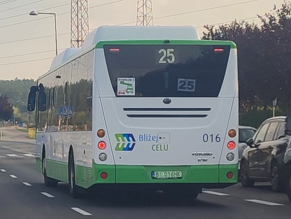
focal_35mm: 24
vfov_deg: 56.8
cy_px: 110
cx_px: 146
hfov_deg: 71.6
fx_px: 202
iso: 50
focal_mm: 5.89
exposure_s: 1/177
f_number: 1.89
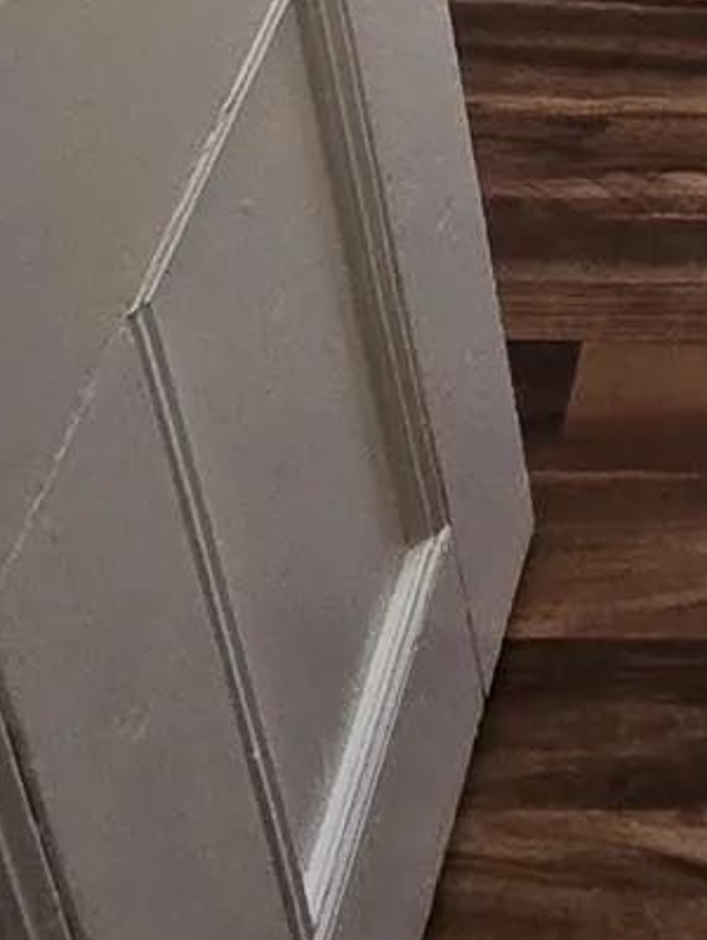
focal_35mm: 75
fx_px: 2039
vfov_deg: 15.8
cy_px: -1216
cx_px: 1134
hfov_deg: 17.3
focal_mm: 2.2
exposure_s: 1/60
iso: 160
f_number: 2.2
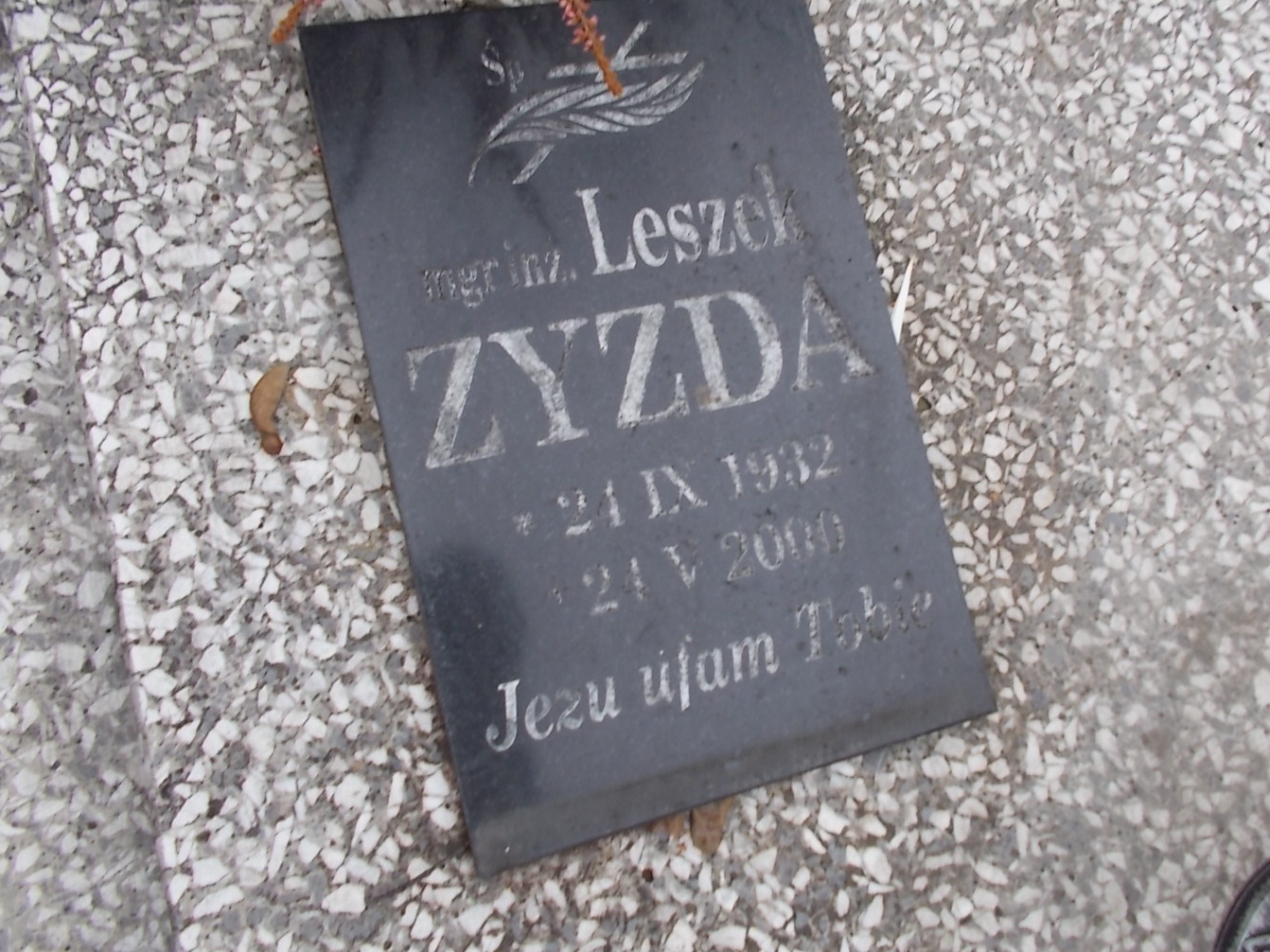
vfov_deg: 45.2
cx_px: 707
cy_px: 389
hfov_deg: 58.2
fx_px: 1137
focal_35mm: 31
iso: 80
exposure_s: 1/80
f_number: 3.2
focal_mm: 4.6
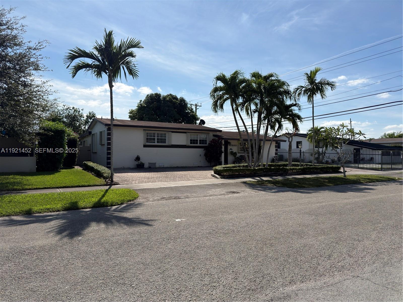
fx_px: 279
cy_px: 151
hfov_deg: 71.6
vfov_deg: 56.8
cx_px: 202
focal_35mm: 24
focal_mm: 6.76
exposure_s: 1/8264
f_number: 1.78
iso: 64
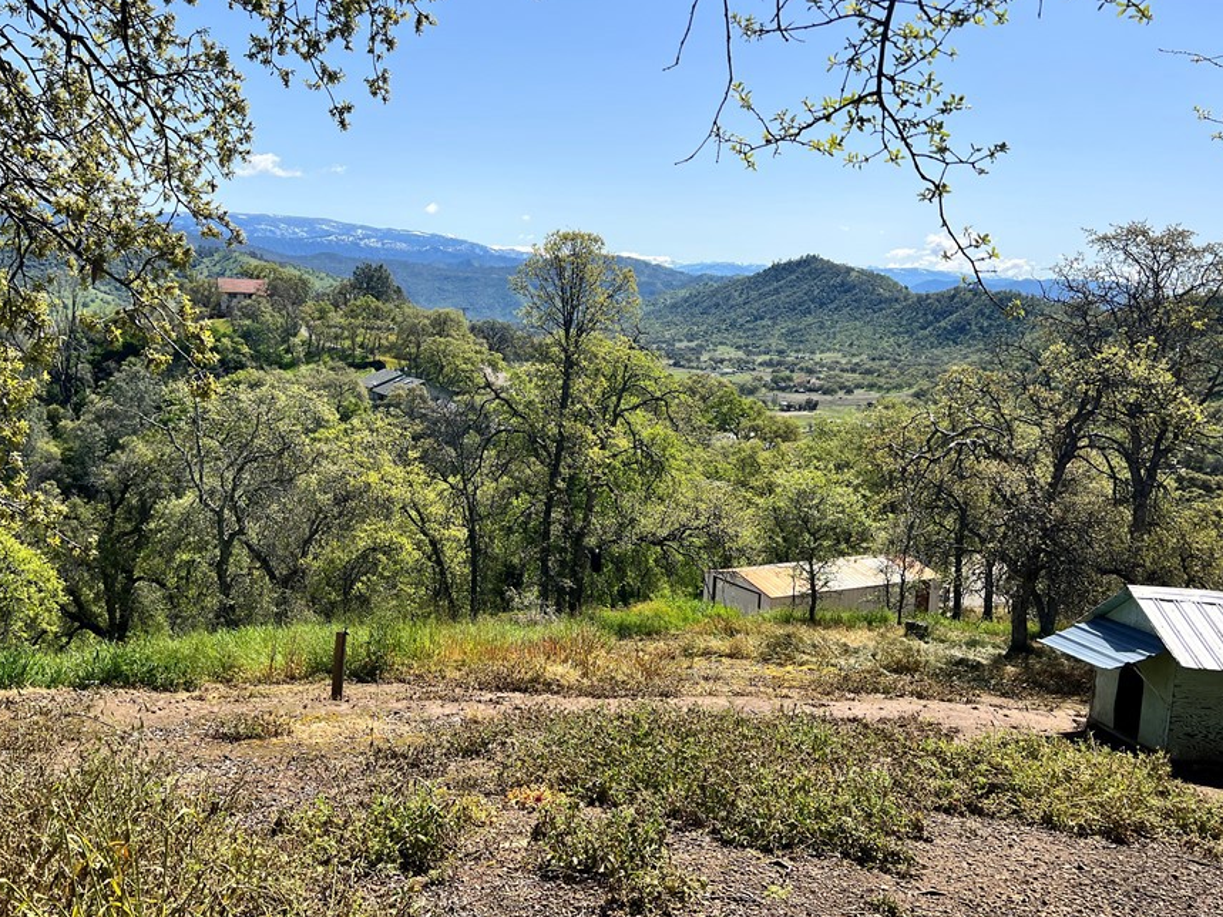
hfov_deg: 58.1
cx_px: 525
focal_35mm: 31
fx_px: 1095
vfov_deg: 45.4
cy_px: 436
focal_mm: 5.7
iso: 50
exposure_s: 1/4630
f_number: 1.5
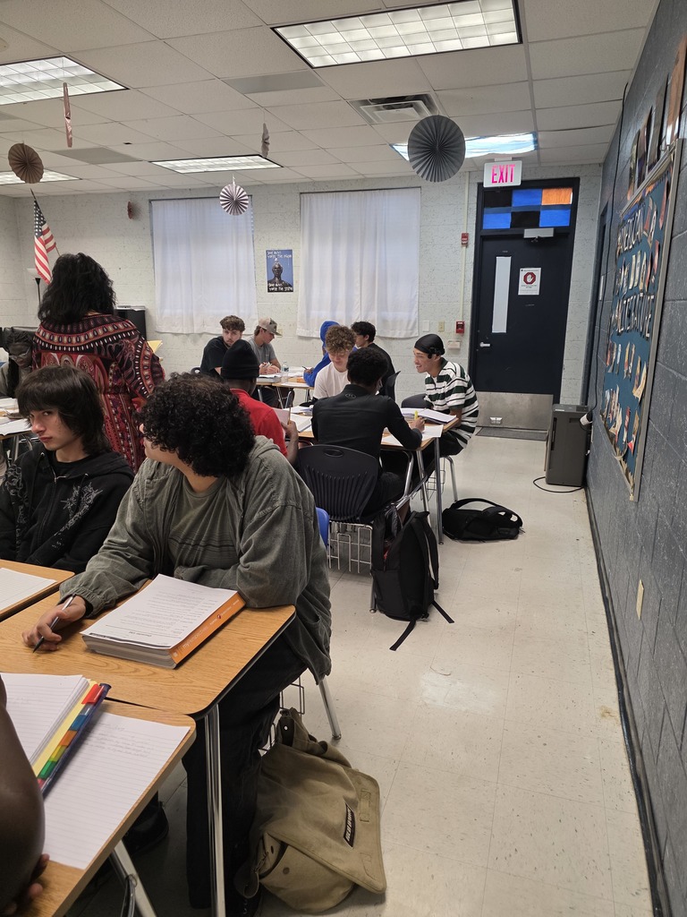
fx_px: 609
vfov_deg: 73.9
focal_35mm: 23
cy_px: 458
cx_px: 344
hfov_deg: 58.9
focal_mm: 6.3
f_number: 1.7
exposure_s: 1/60
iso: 125
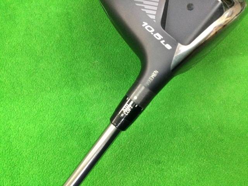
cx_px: 124
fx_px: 222
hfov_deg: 58.4
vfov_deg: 45.4
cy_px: 93
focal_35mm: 31
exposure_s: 1/30
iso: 200
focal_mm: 3.3
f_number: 2.4
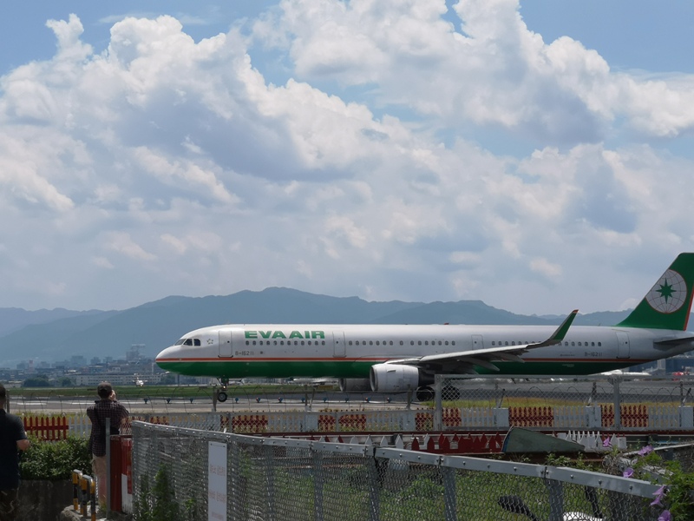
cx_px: 347
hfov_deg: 17.7
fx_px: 2225
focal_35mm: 111
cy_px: 260
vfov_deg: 13.3
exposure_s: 1/2358
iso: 50
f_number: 2.4
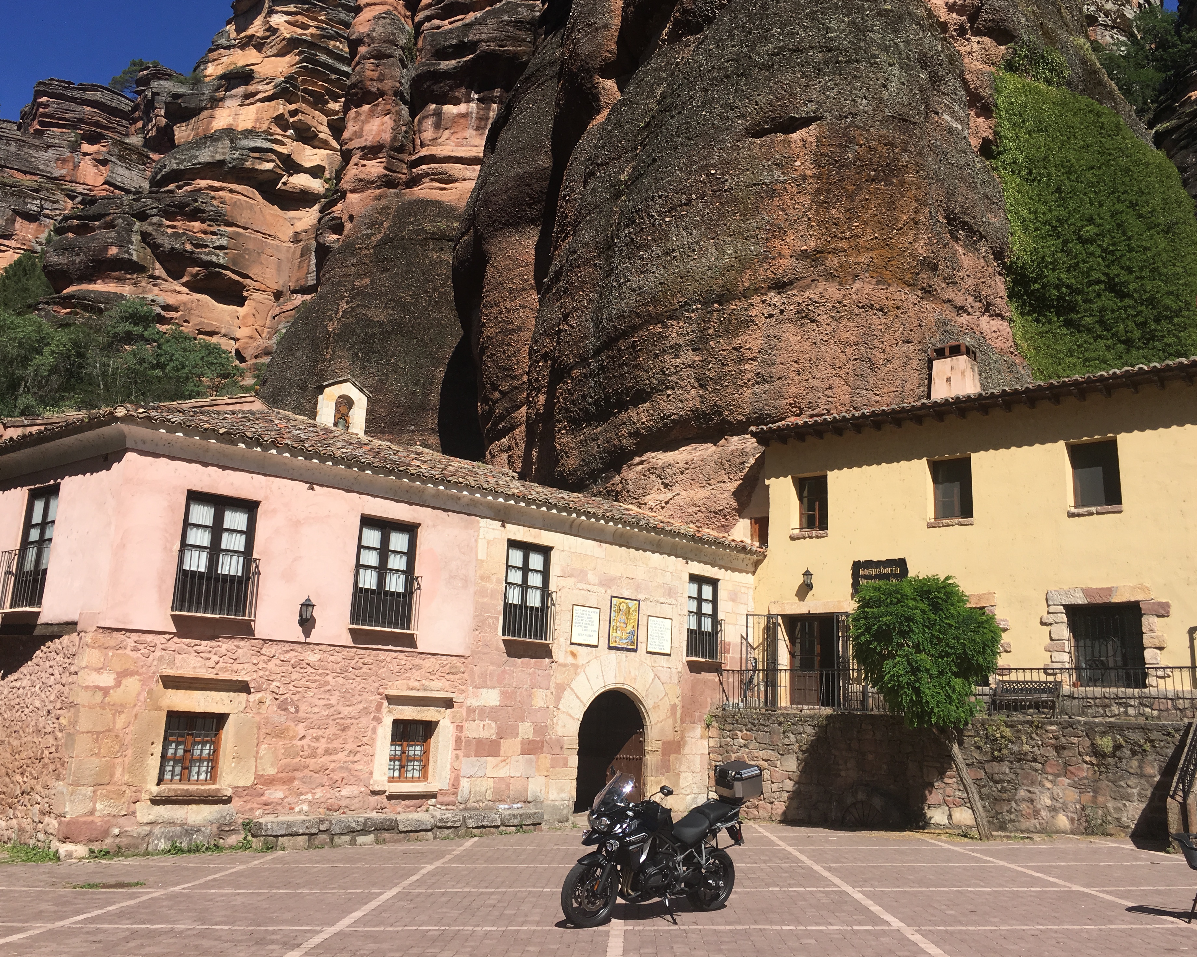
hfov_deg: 57.2
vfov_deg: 47.1
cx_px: 598
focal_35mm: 31
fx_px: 1098
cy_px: 469
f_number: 2.2
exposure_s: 1/1923
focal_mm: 4.15
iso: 25
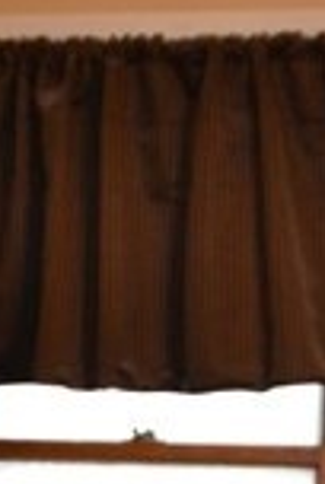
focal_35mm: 136
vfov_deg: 13.8
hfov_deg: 10.1
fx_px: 1833
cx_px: 127
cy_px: 793
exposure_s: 1/60
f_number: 3.5
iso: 900
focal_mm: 18
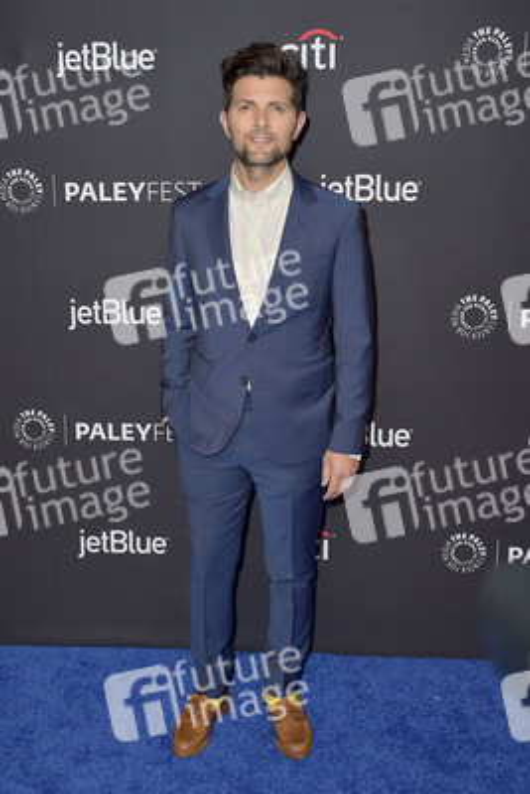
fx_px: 838
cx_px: 265
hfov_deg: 35.1
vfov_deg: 50.7
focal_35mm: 38
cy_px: 397
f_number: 5.6
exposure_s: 1/250
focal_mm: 38
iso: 250
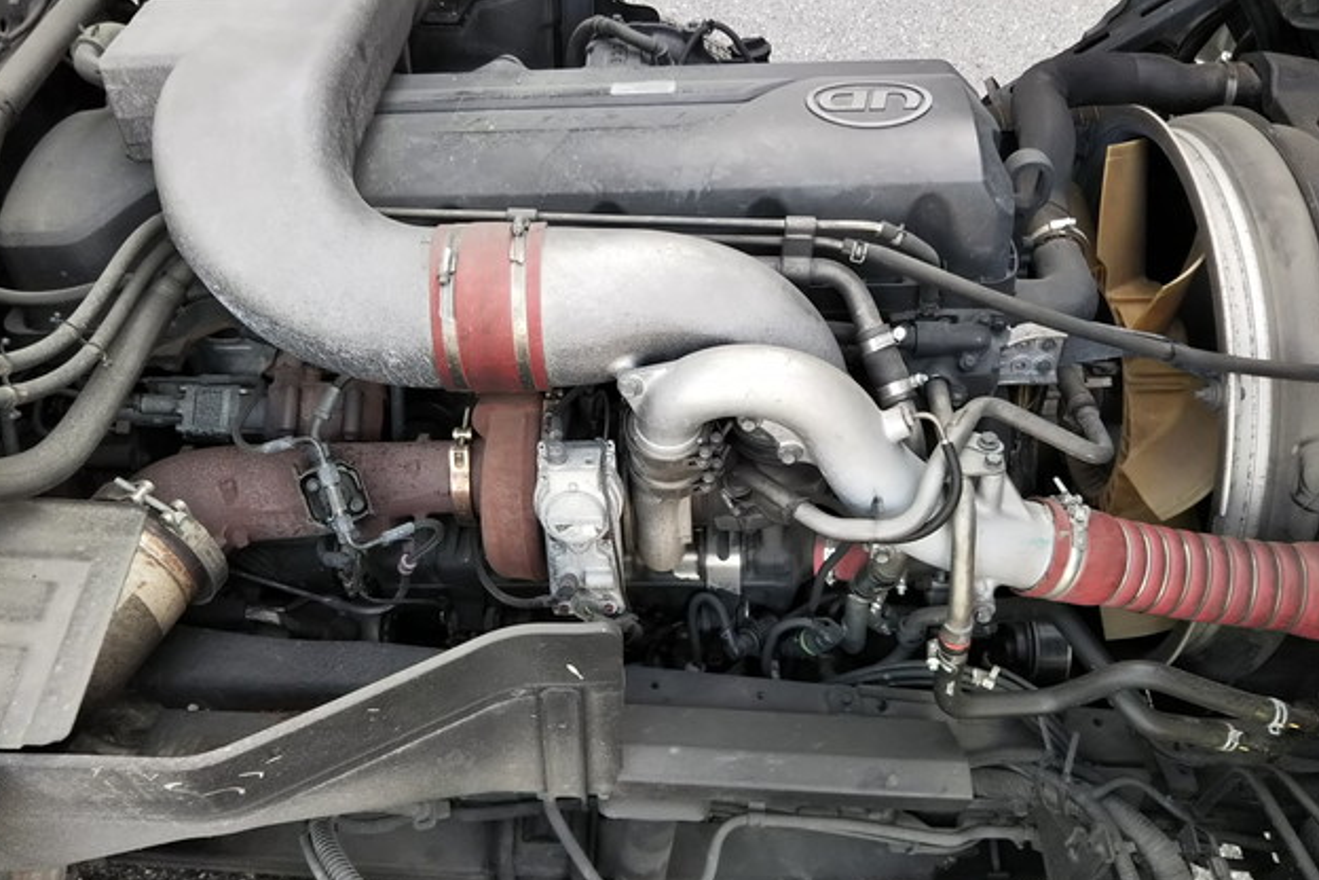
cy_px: 402
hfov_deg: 58.7
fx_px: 1172
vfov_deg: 41.1
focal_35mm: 32
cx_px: 649
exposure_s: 1/60
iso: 50
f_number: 2.2
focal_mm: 4
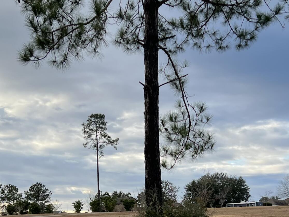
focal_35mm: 70
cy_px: 232
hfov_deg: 27.8
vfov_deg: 20.2
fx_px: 585
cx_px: 161
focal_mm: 5.7
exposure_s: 1/1468
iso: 50
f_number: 1.5
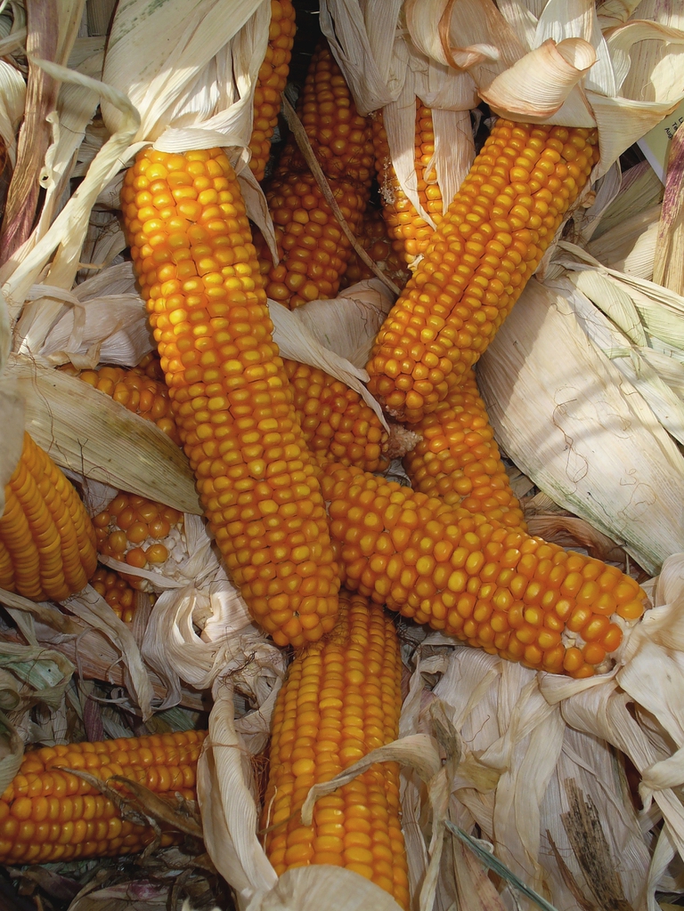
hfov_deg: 30.3
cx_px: 342
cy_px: 456
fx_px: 1265
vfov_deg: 39.7
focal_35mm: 48
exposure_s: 1/160
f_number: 6
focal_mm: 7.9
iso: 64
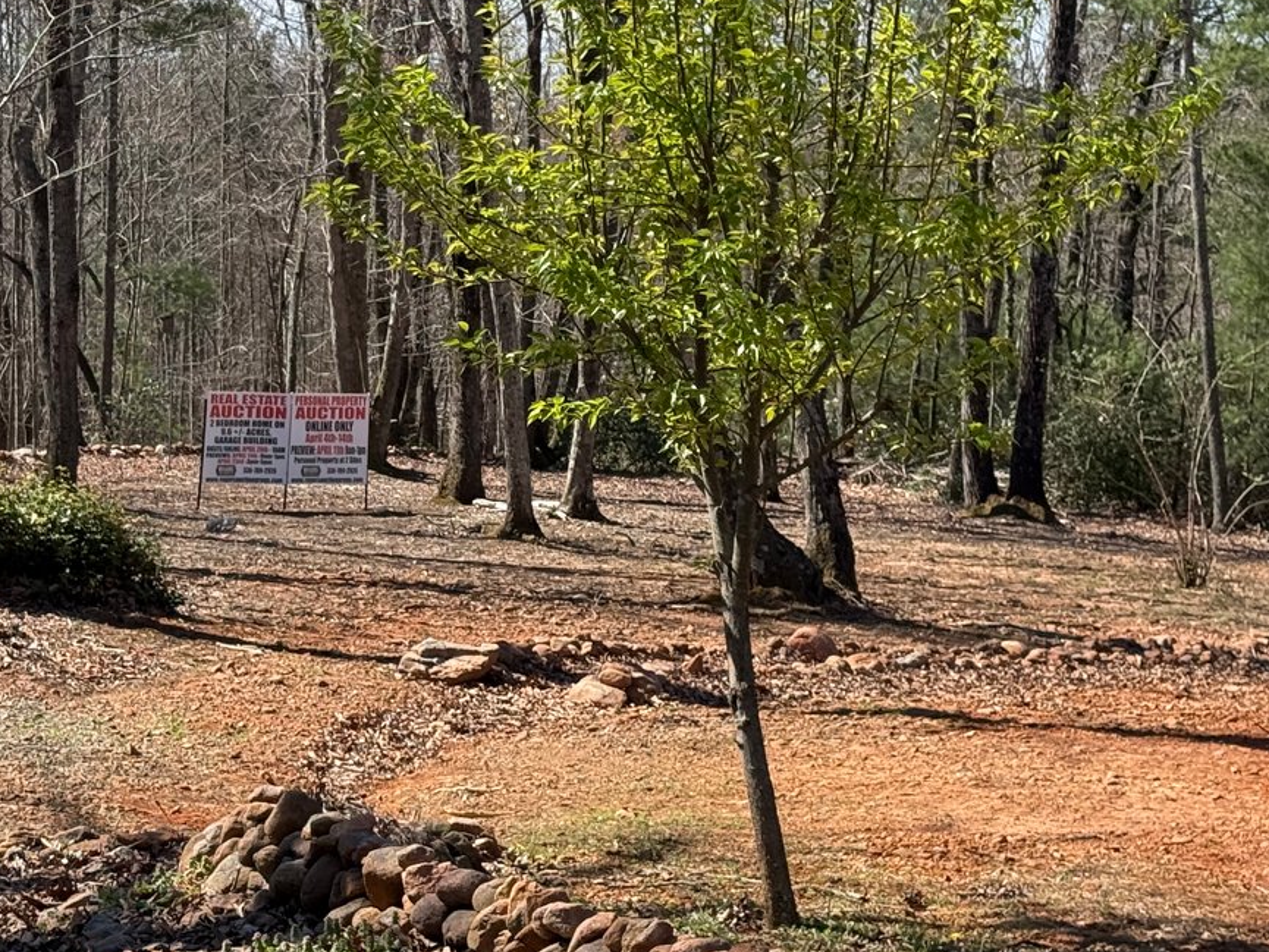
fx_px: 3080
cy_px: 388
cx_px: 558
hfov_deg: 23.3
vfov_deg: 17.6
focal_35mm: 84
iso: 100
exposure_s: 1/2273
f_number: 1.78
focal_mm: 6.76
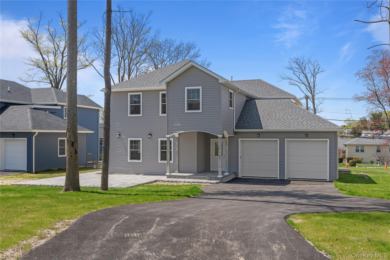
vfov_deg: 37.8
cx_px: 195
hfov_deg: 54.4
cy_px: 130
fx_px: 379
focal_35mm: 35
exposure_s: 1/800
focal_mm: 35
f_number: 8
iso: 400
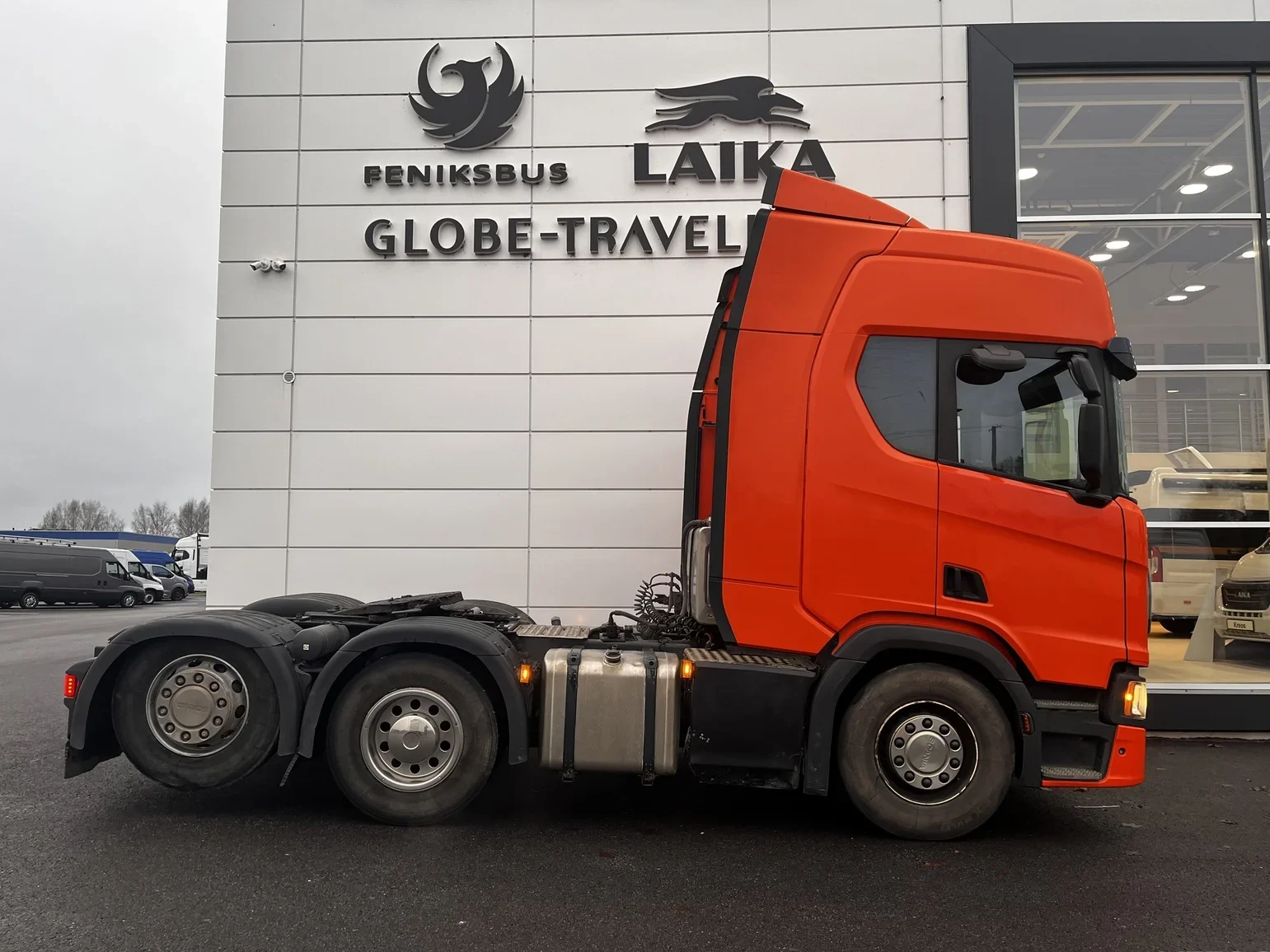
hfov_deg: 65.3
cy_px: 492
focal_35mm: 27
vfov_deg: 51.4
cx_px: 626
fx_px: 991
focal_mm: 5.1
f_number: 1.6
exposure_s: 1/122
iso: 80
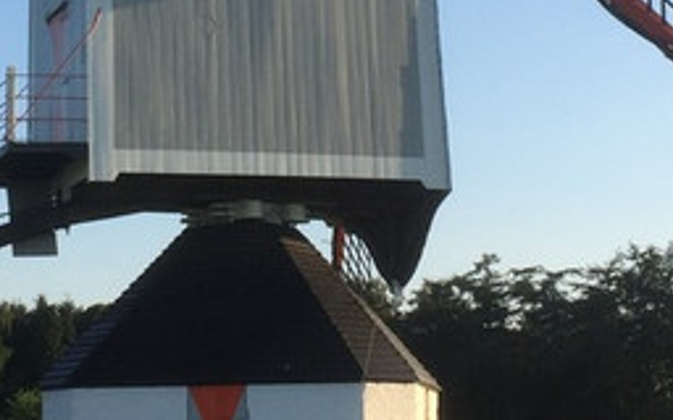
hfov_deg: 21.5
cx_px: 218
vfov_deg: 13.5
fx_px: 1761
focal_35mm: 96
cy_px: 42
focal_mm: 4.15
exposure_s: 1/1014
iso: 32
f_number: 2.2
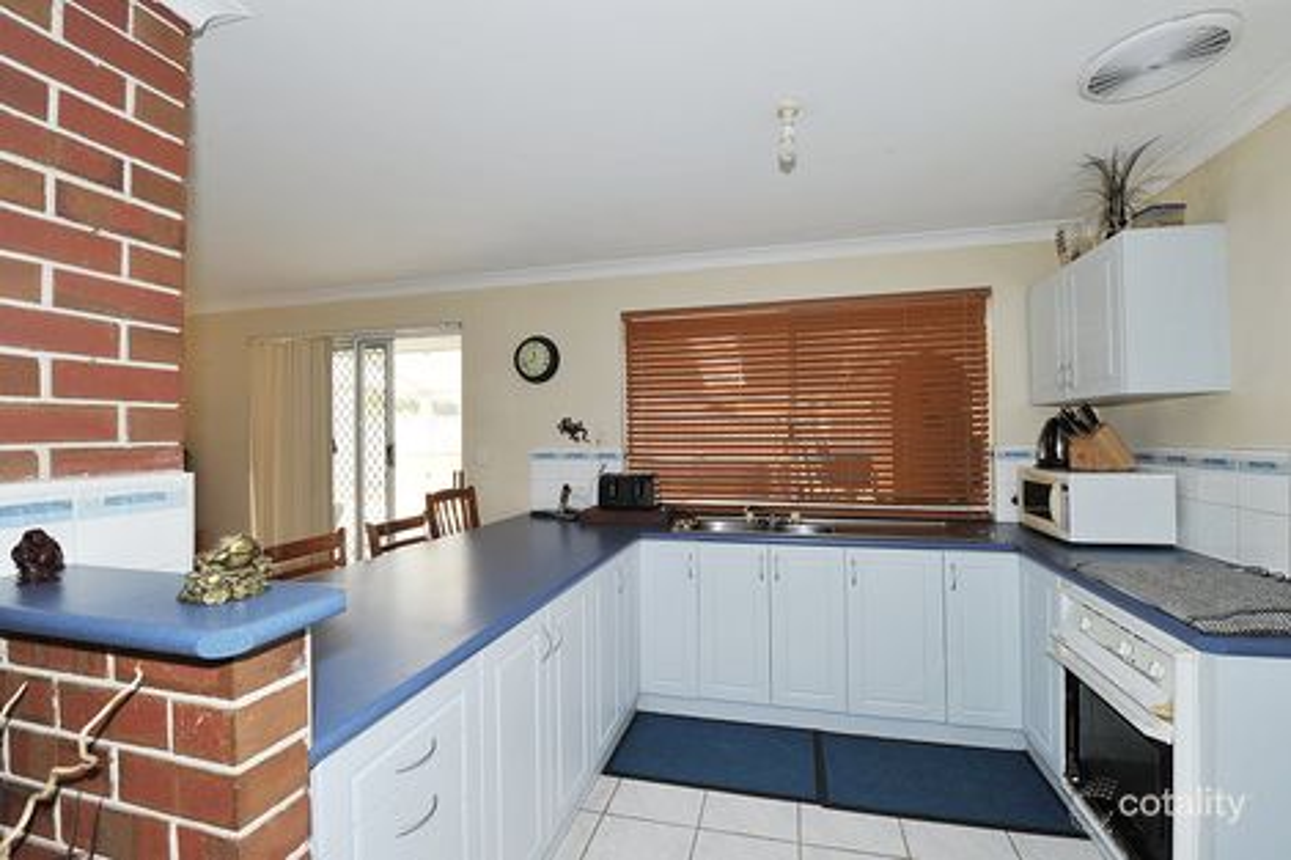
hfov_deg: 104.3
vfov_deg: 81.2
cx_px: 646
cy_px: 430
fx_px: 502
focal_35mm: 14
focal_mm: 14
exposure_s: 1/15
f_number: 14
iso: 200
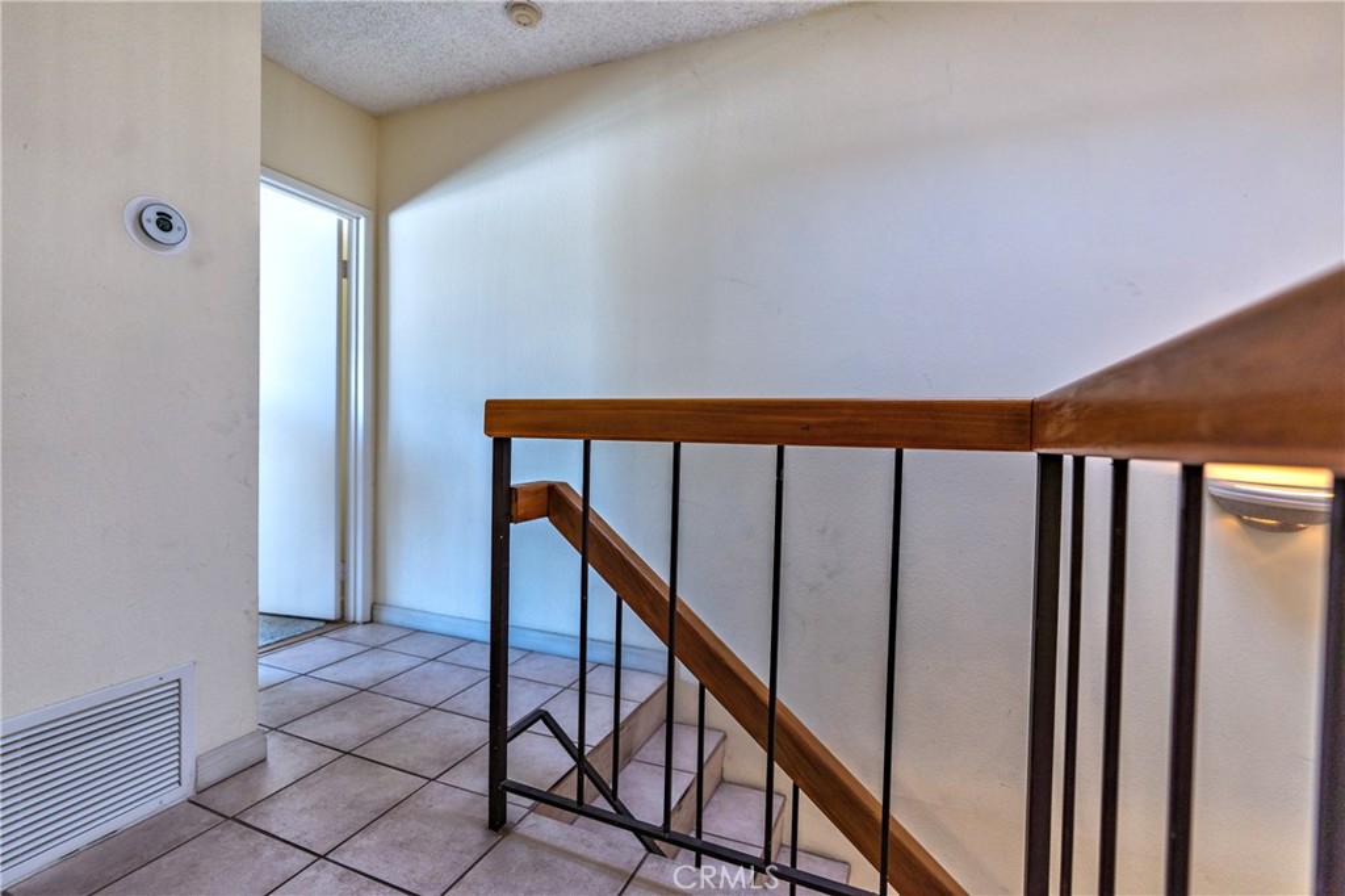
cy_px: 448
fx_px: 598
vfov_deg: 73.7
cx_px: 672
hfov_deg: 96.8
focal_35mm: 16
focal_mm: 16
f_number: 3.2
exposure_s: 1/40
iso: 125
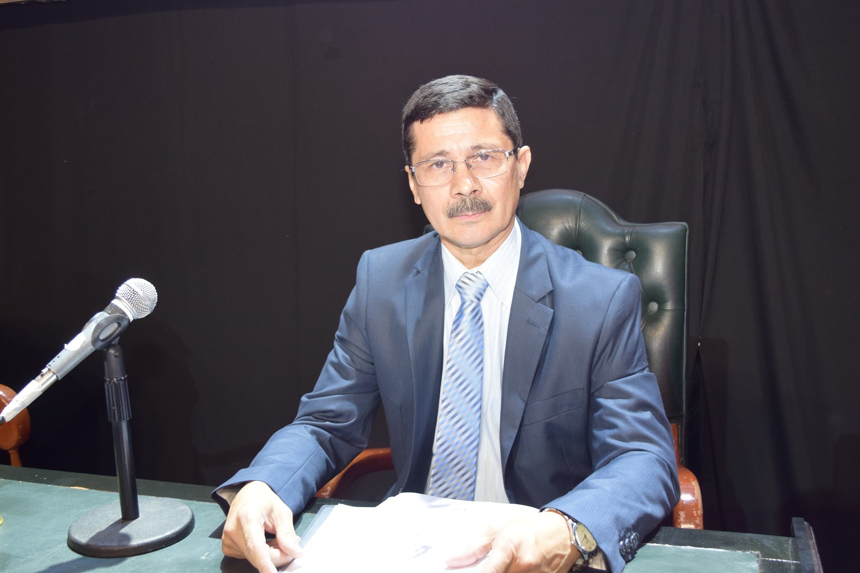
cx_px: 430
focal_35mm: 39
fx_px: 932
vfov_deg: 34.2
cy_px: 286
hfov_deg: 49.6
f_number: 5.6
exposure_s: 1/125
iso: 800
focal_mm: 26
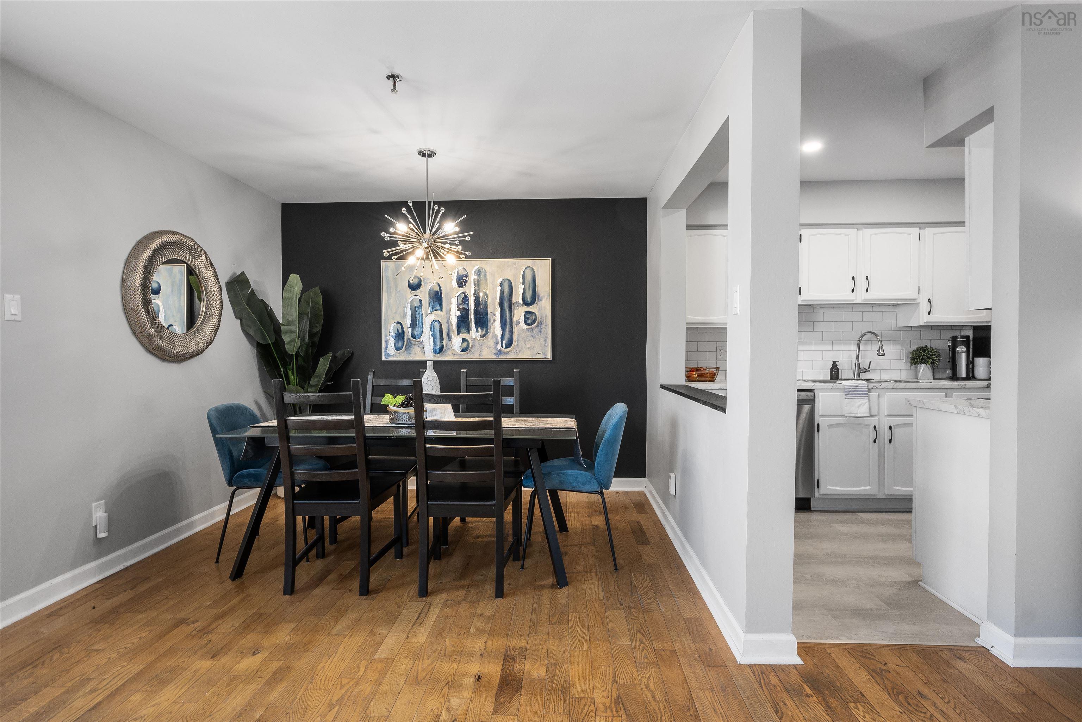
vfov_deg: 67.4
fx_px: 541
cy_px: 361
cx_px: 541
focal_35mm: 18
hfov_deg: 90.0
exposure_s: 1/4
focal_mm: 12
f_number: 9
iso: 320
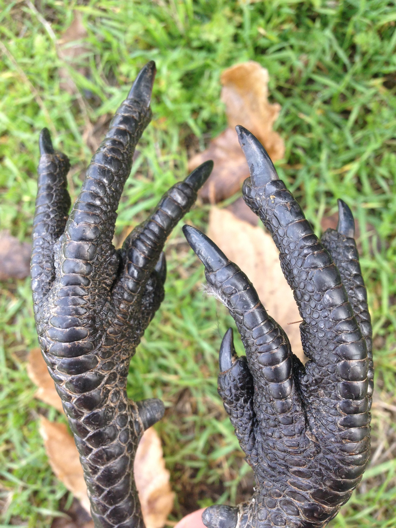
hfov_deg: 42.9
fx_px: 503
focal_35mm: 33
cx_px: 198
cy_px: 264
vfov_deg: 55.4
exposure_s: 1/120
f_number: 2.4
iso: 80
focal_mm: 4.12
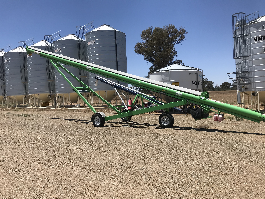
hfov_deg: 63.4
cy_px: 100
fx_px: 214
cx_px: 132
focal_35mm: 28
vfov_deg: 49.7
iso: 20
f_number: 1.8
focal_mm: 3.99
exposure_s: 1/3195
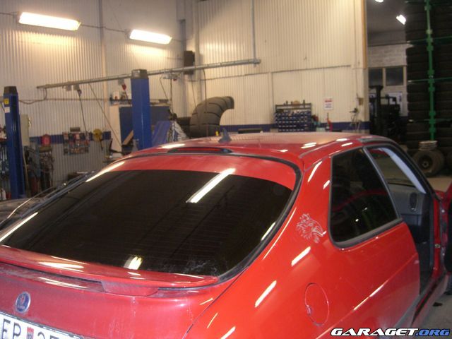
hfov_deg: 49.0
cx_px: 226
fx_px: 496
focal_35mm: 38
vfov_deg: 37.7
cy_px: 170
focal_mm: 7.9
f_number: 2.8
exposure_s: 1/60
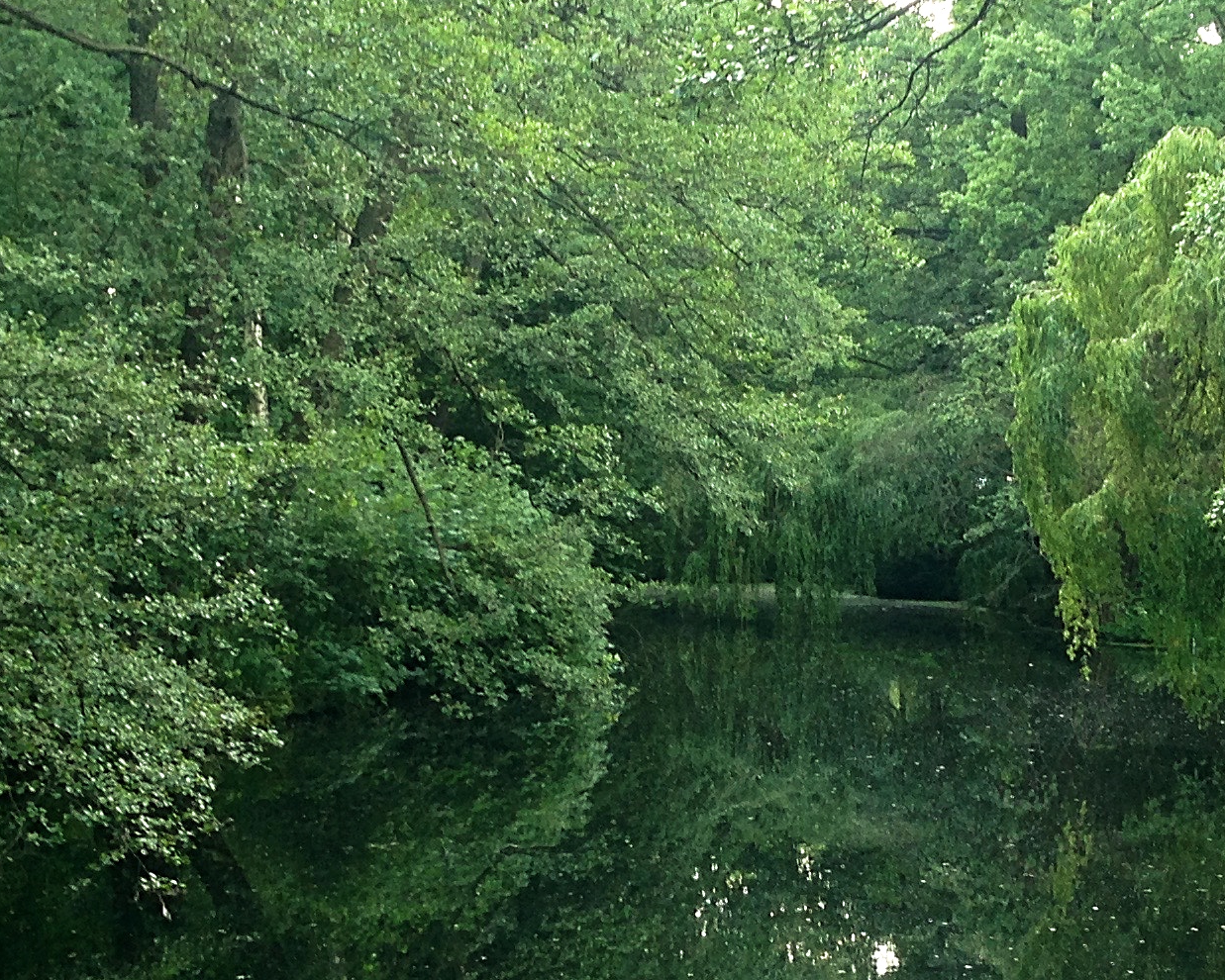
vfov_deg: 17.9
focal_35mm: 85
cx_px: 758
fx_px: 3082
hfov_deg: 22.4
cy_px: 782
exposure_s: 1/60
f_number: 2.4
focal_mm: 4.12
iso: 50
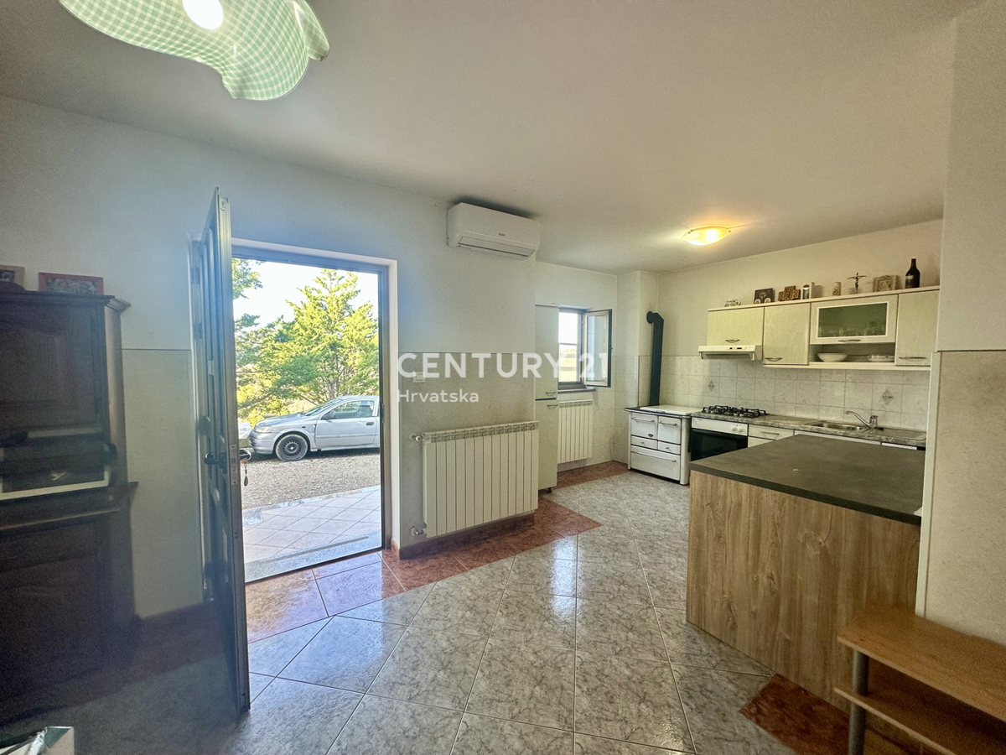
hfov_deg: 102.1
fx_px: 407
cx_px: 503
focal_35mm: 14
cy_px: 378
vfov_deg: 85.7
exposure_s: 1/99
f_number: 2.2
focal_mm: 2.22
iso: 80
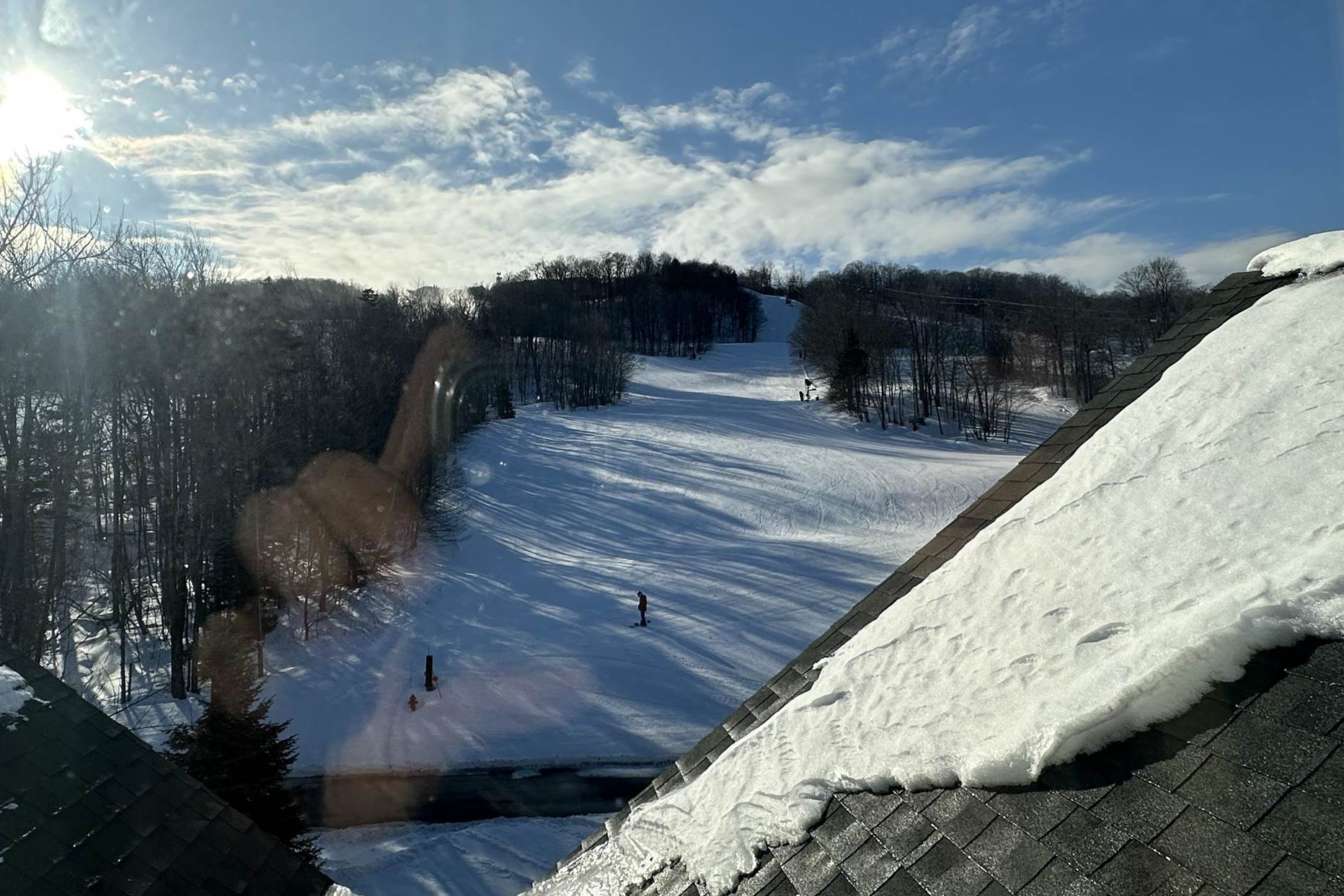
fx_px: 896
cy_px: 386
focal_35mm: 24
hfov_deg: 73.5
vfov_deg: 53.0
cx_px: 595
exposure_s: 1/5051
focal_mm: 2.22
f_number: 2.2
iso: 50
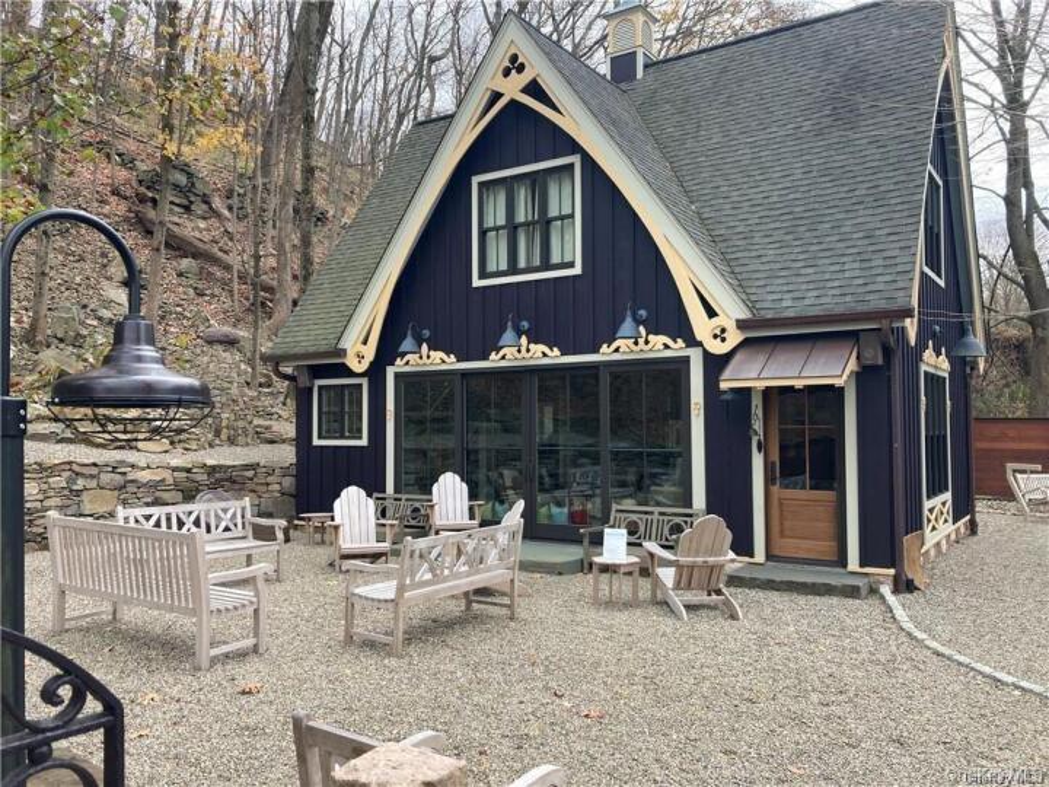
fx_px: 849
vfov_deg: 49.7
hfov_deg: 63.4
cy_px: 394
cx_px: 524
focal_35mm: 28
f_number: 1.8
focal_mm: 3.99
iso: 20
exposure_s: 1/127
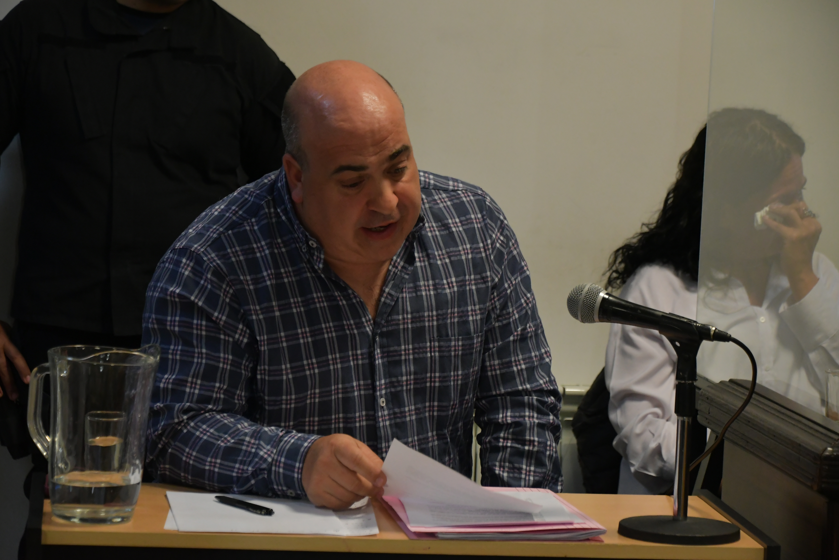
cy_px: 280
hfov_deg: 17.1
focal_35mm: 120
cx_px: 420
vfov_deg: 11.4
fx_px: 2796
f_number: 5.3
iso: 2500
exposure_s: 1/160
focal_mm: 80
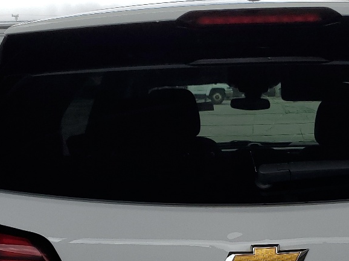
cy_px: 276
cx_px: 257
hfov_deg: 26.7
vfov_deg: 19.7
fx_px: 726
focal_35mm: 72
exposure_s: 1/1667
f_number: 1.5
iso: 50
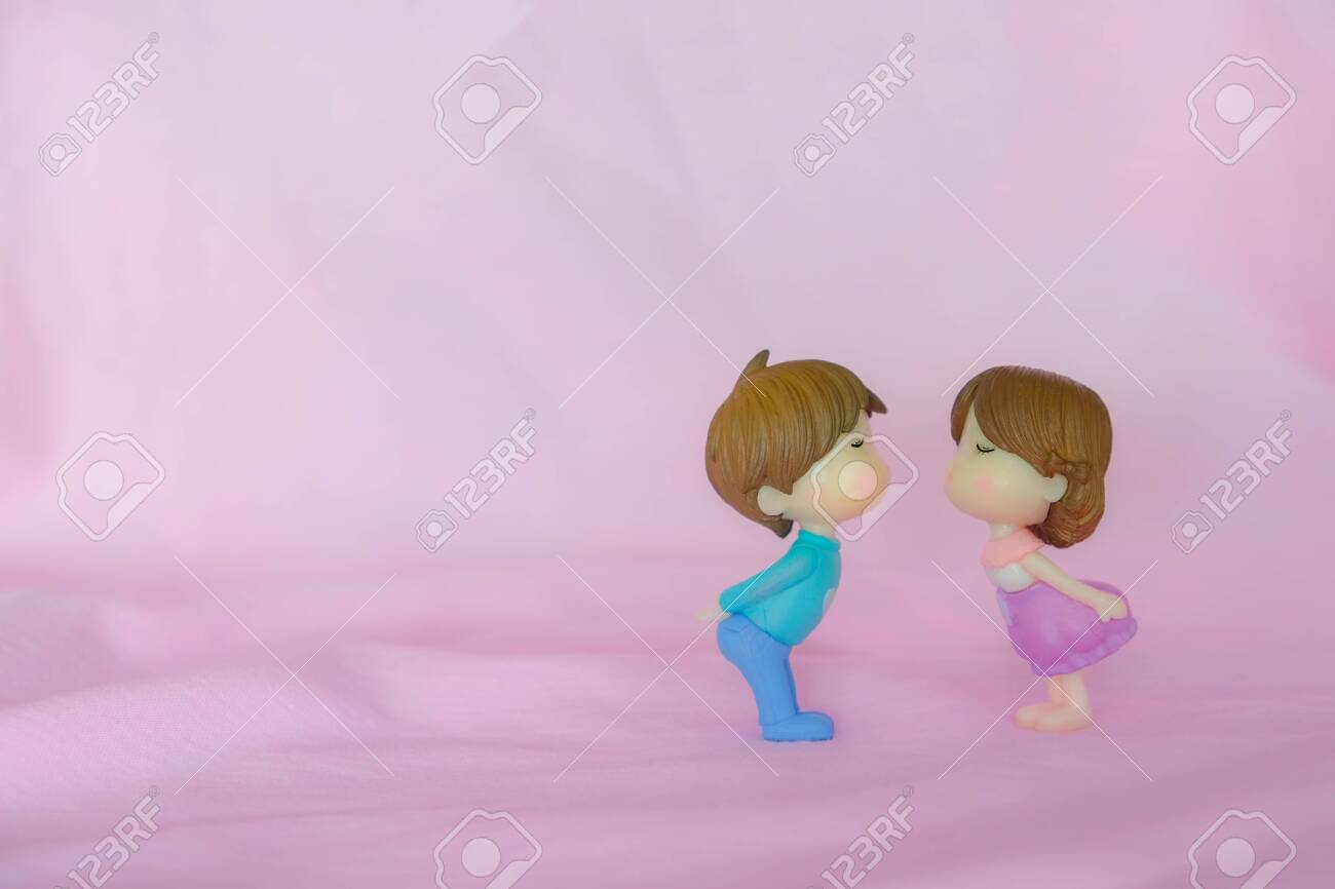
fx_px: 2817
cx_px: 668
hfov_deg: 26.7
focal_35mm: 76
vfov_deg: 17.9
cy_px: 444
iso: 200
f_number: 6.4
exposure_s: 1/4
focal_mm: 50.5
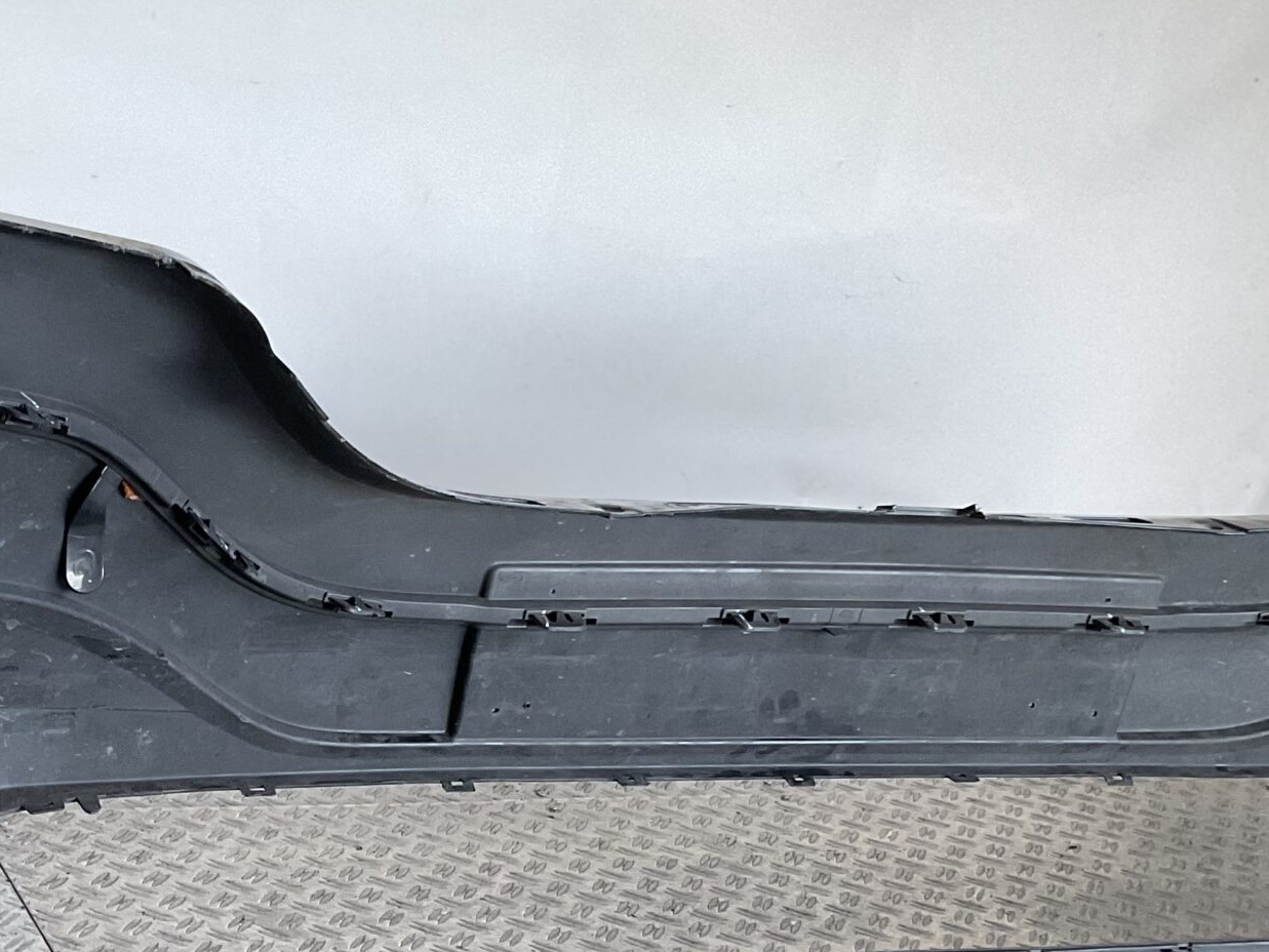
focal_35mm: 60
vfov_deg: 23.7
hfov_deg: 30.8
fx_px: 2200
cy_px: 883
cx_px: 136
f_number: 1.8
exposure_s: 1/60
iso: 100
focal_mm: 3
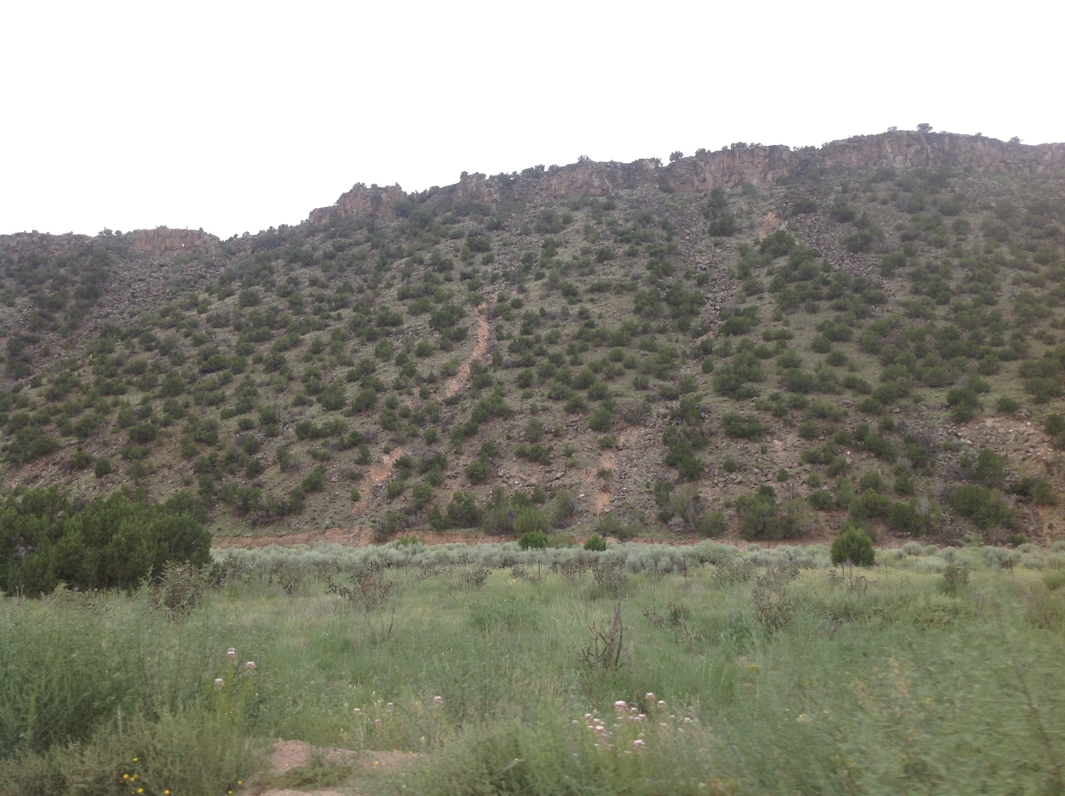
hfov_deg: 52.7
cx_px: 532
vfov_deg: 40.6
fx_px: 1075
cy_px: 398
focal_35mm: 35
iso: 50
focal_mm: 4.28
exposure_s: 1/687
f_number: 2.4
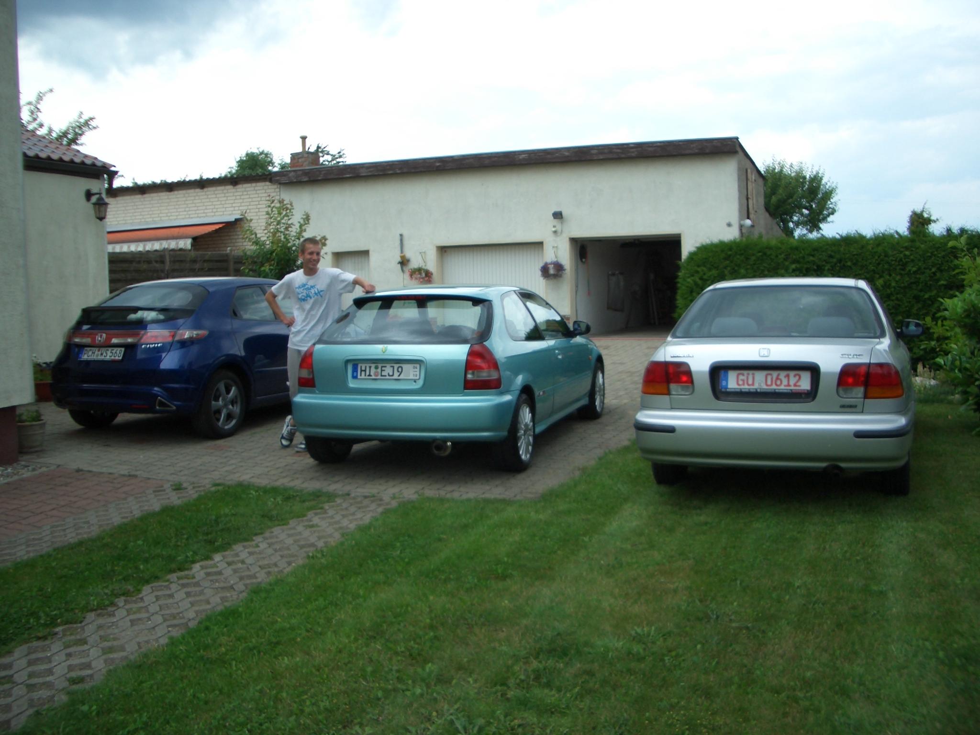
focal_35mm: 35
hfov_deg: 52.6
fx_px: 991
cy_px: 368
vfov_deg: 40.7
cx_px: 490
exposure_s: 1/640
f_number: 2.6
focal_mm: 5.8
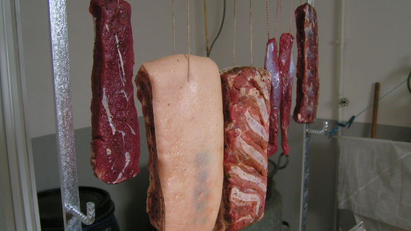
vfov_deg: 28.3
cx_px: 207
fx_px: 458
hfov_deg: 48.4
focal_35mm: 42
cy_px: 113
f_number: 2.8
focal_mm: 5.8
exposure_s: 1/40
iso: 80
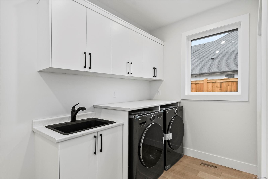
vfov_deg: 67.4
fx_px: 134
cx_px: 134
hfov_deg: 90.0
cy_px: 90
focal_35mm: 18
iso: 320
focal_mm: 12
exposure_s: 1/15
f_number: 8
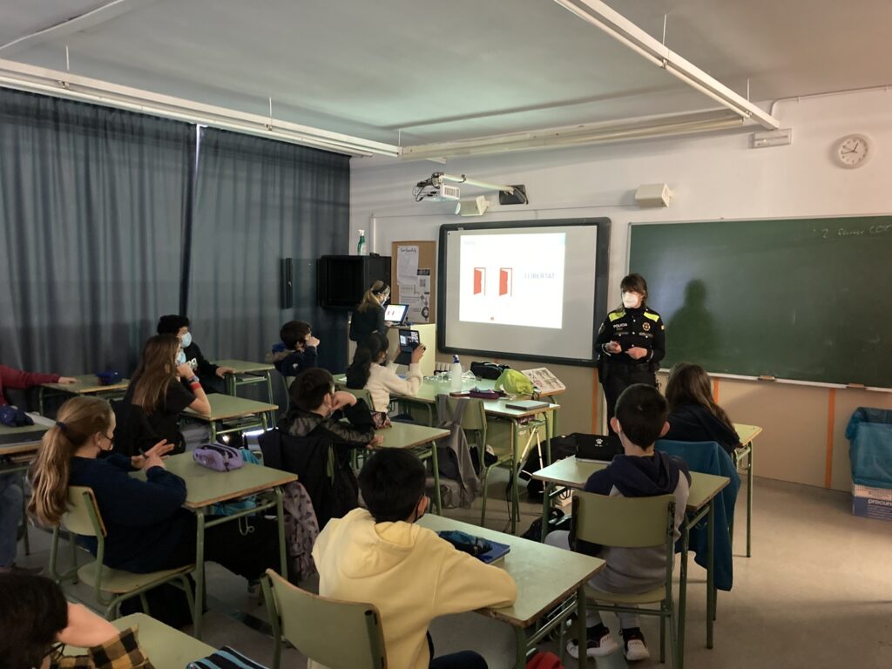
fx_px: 722
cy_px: 334
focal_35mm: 28
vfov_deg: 49.7
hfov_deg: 63.4
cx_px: 446
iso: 500
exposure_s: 1/25
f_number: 1.8
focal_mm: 3.99
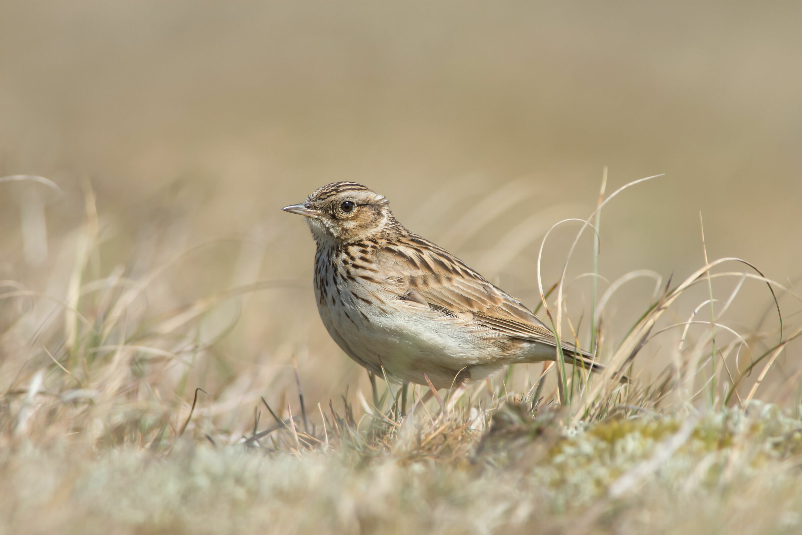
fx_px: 16707
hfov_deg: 2.7
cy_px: 268
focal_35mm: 750
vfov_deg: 1.8
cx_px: 401
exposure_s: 1/1000
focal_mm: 500
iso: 320
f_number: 8
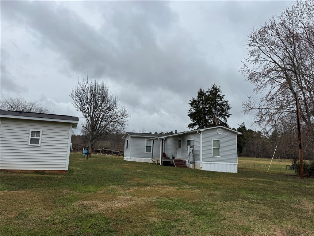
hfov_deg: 71.6
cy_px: 118
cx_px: 157
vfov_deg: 56.8
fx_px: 218
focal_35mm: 24
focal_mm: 6.76
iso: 80
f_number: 1.78
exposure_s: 1/3802
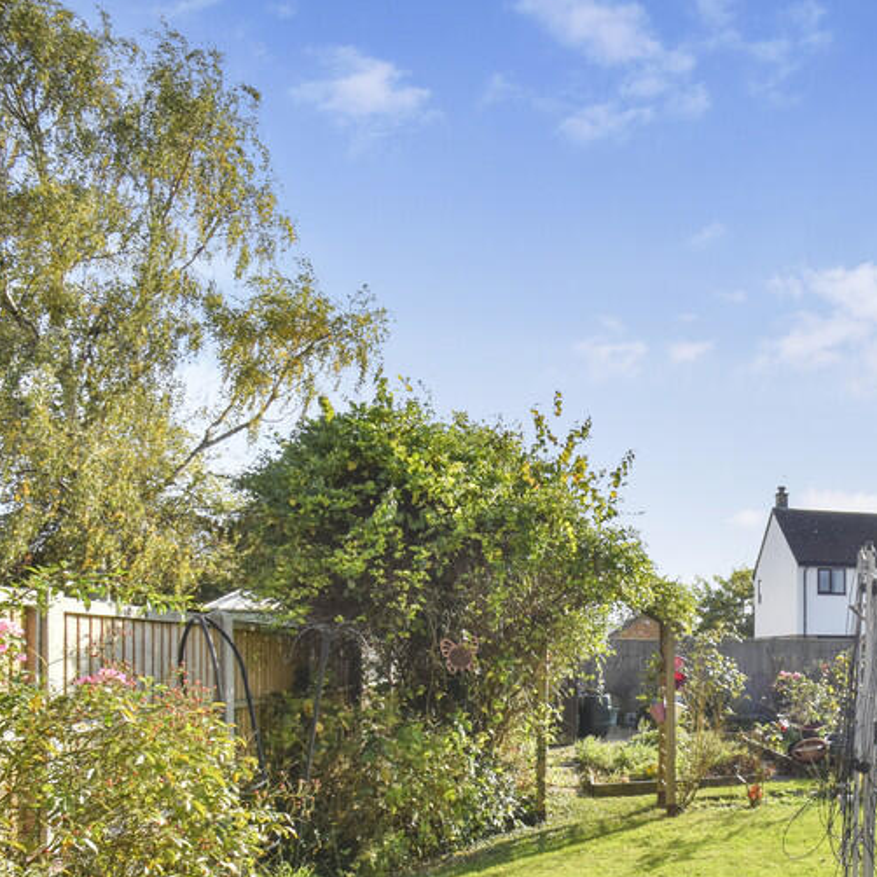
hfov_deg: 51.6
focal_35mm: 26
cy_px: 583
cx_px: 832
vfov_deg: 59.6
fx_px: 745
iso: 160
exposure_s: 1/250
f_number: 8
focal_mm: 10
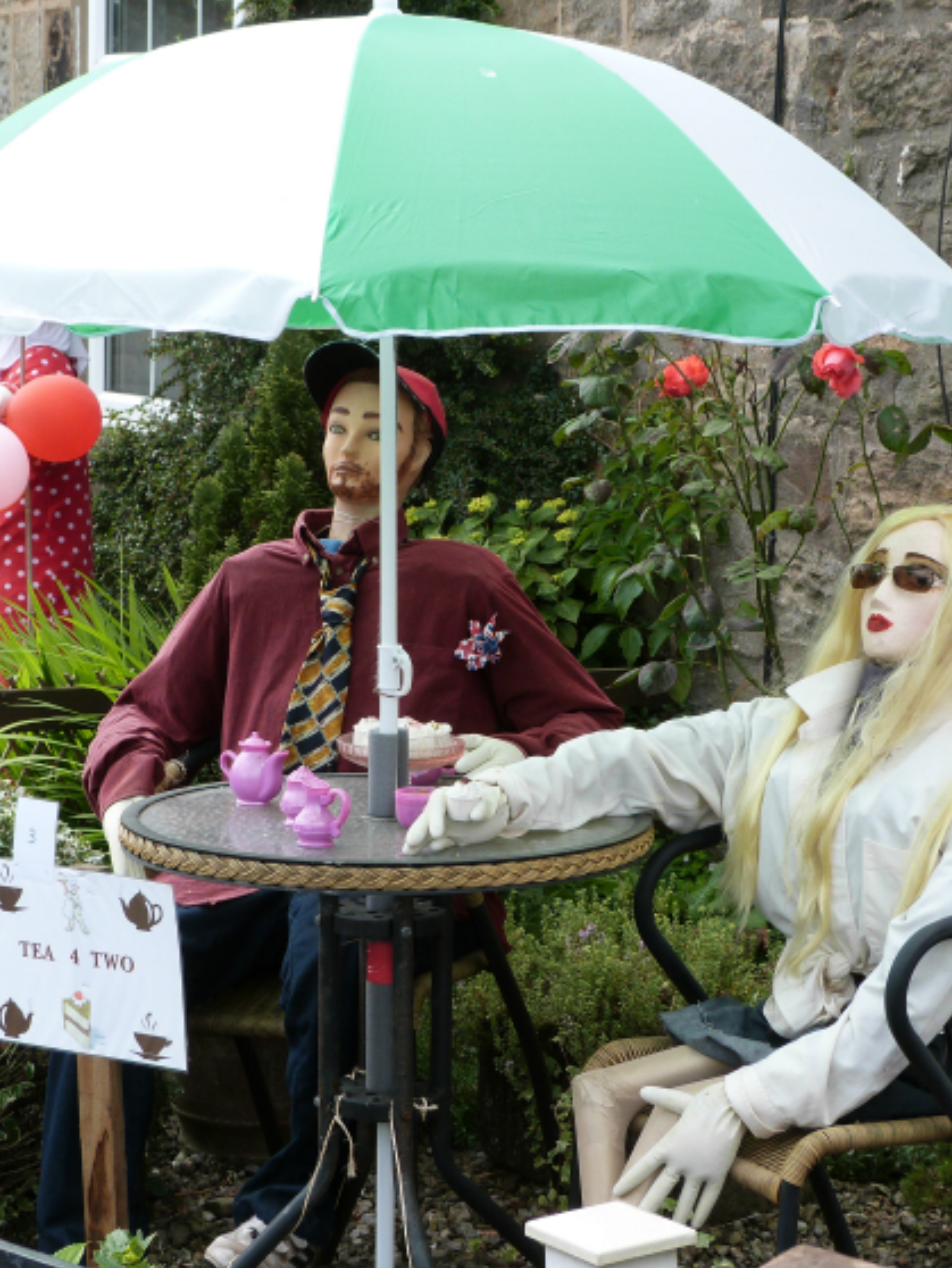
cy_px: 631
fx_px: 3151
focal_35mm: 86
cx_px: 488
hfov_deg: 17.2
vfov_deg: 22.7
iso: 100
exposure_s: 1/250
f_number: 4.5
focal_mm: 11.6
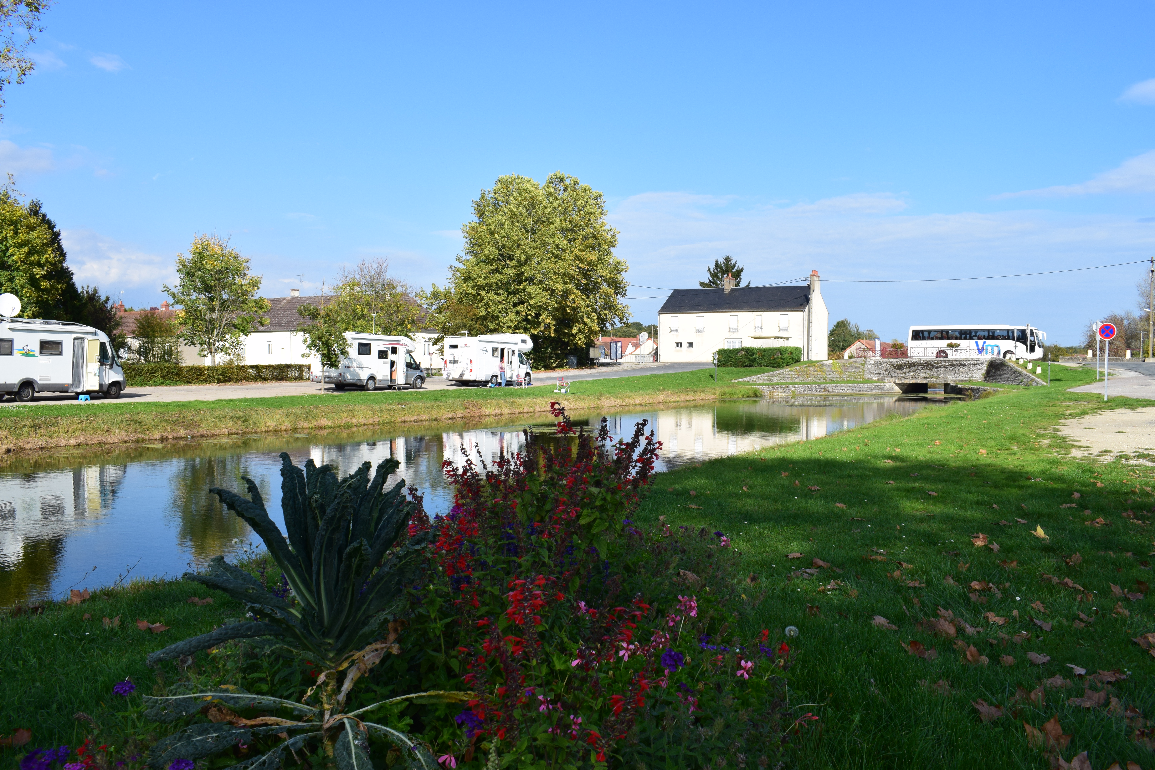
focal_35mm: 32
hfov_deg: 59.5
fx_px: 1011
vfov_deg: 41.7
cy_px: 385
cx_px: 578
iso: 400
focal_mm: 21
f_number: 11
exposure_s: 1/500
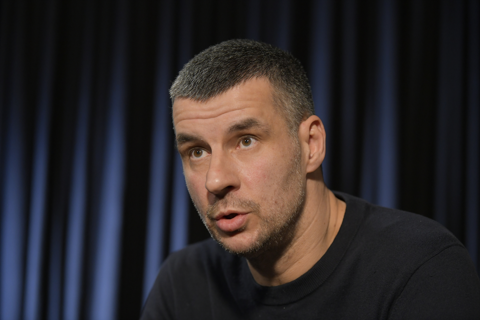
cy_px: 160
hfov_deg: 17.1
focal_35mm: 120
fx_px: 1600
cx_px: 240
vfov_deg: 11.4
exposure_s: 1/250
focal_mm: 120
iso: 2000
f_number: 3.5
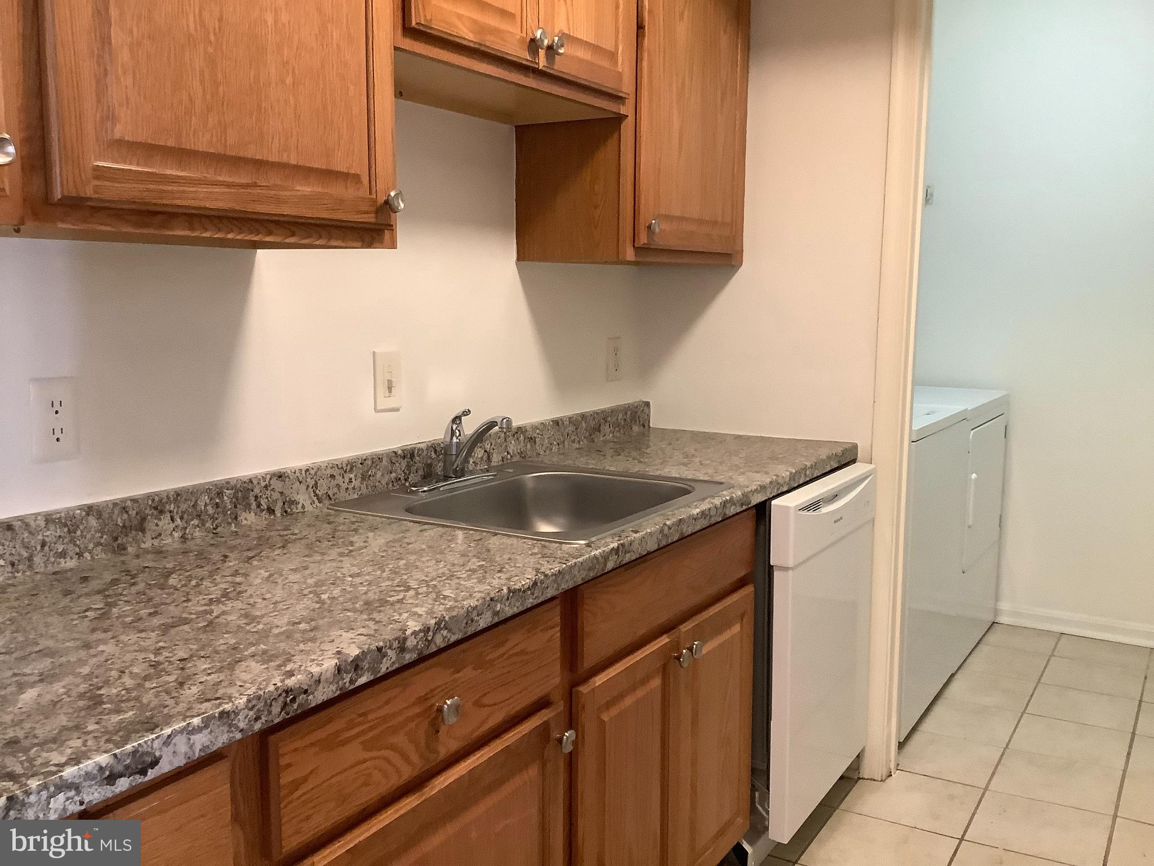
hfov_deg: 58.4
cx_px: 577
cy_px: 433
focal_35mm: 31
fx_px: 1033
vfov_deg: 45.4
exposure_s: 1/60
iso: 320
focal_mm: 3.3
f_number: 2.4
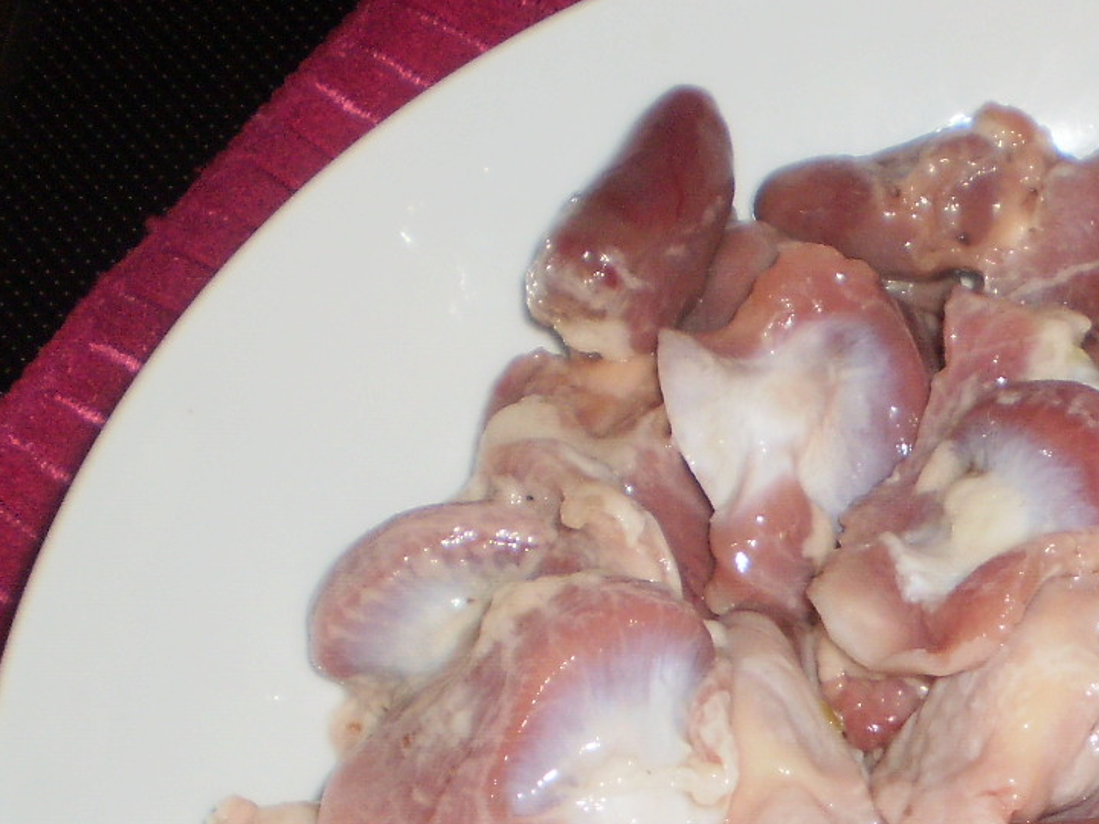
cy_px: 876
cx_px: 1125
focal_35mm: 80
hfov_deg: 23.3
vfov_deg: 17.9
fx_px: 2540
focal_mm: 6.3
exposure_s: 1/30
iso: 125
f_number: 3.1
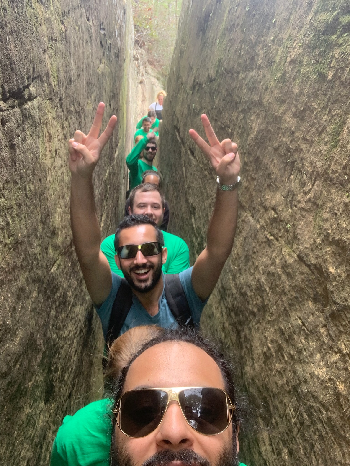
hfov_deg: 44.2
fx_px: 431
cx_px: 175
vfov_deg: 56.8
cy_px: 233
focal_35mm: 32
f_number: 2.2
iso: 64
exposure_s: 1/88
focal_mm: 2.87
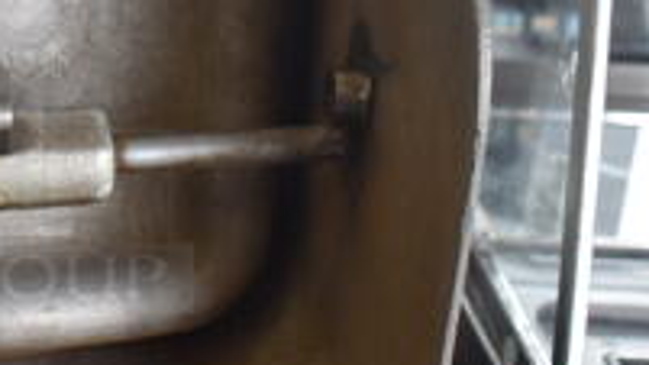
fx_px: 1480
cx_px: -165
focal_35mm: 86
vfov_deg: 14.0
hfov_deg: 22.5
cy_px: 142
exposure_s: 1/250
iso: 720
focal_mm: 18
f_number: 3.5
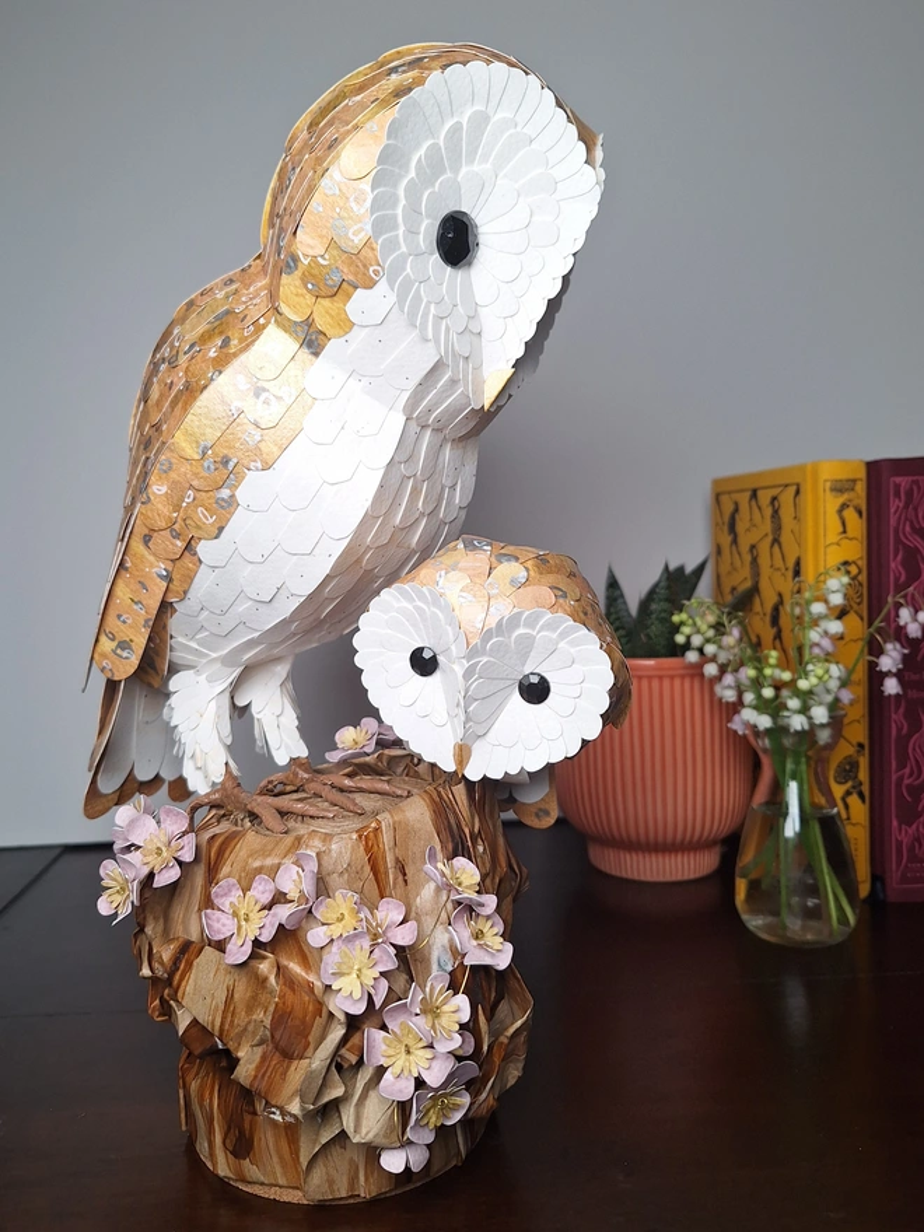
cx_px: 462
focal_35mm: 23
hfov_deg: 58.9
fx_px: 819
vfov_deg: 73.9
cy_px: 616
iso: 40
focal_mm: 5.54
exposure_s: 1/175
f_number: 1.8
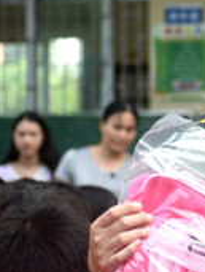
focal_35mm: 157
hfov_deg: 9.1
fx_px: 1235
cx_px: 343
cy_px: 152
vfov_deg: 12.6
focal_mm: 56
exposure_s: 1/1250
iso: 250
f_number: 2.8
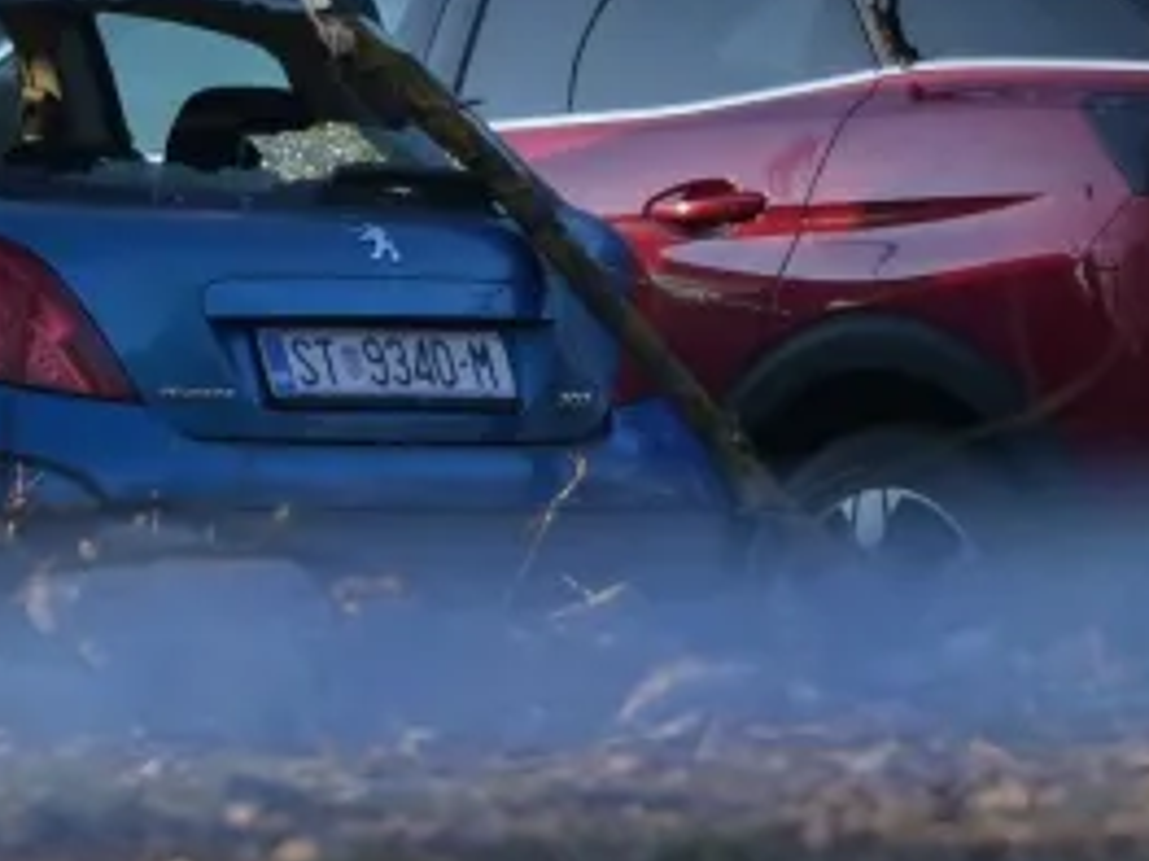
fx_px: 36860
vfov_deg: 1.3
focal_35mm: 1111
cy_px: 299
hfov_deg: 1.8
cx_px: 1075
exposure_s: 1/2500
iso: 640
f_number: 2.8
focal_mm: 400
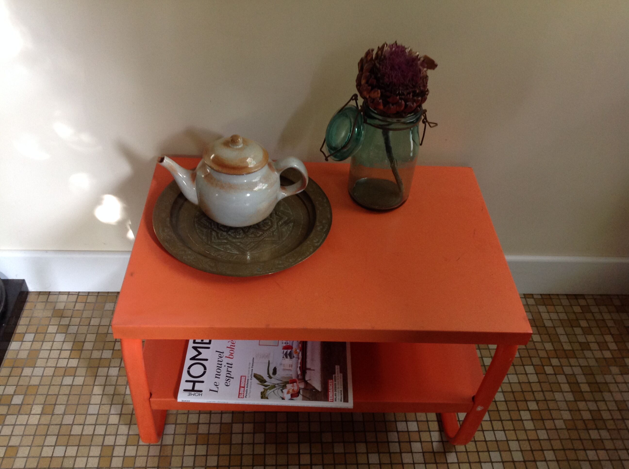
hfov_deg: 52.7
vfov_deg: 40.6
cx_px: 314
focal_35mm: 35
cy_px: 234
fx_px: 635
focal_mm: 4.28
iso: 125
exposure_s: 1/15
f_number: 2.4
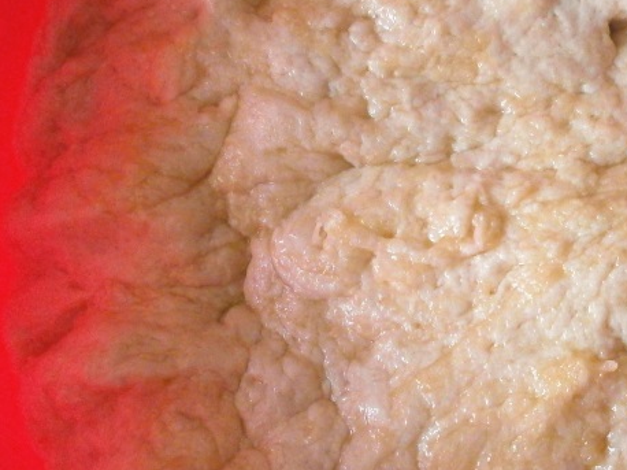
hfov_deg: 31.9
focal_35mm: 59
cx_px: 498
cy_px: 263
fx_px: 1068
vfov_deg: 24.8
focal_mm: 4.8
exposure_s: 1/320
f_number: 2.9
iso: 400
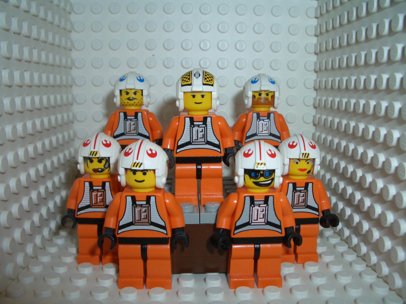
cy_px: 152
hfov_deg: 52.6
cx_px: 203
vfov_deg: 40.7
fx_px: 411
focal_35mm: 35
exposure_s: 1/60
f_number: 4.3
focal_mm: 5.8
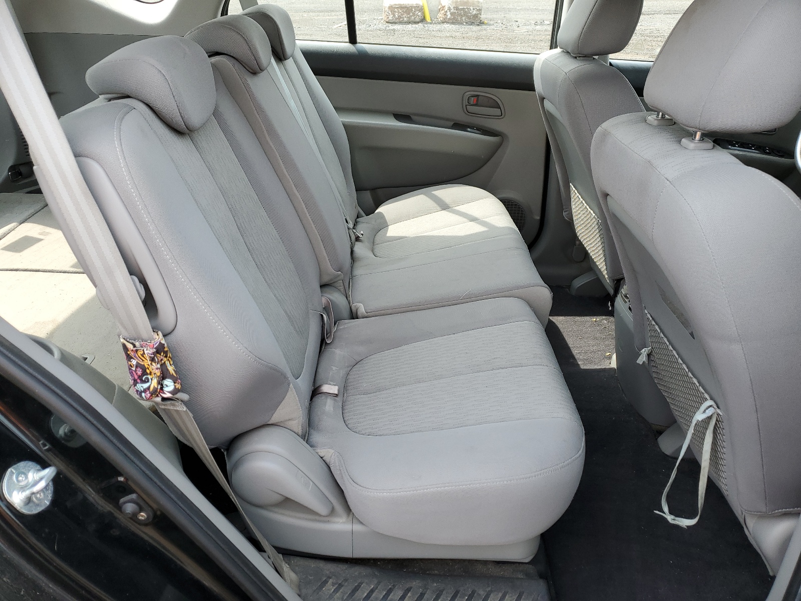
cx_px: 400
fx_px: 602
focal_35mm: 26
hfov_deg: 67.3
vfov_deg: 53.1
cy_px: 300
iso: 50
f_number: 1.5
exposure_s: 1/476
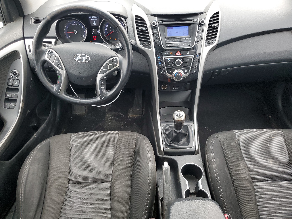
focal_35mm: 26
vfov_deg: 53.1
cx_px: 146
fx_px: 219
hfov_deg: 67.3
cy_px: 110
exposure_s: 1/120
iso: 77
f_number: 1.5
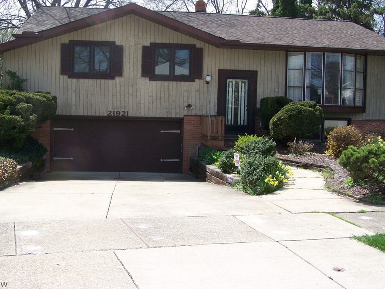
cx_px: 185
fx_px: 489
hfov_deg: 42.9
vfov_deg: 32.8
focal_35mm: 44
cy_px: 123
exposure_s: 1/320
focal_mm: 6.3
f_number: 4
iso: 64
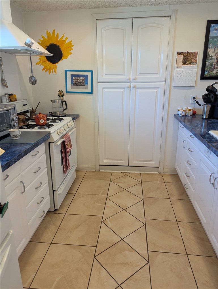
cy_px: 144
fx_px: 201
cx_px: 109
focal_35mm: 24
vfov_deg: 71.5
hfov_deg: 56.9
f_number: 1.85
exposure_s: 1/120
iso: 203
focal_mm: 6.81
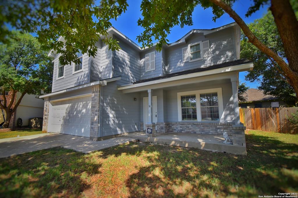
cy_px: 99
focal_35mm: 15
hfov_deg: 100.4
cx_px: 149
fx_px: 124
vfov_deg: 77.3
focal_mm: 10
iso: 110
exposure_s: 1/250
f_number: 8
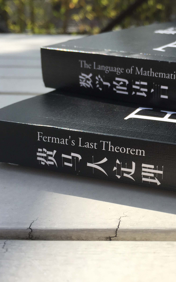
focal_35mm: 42
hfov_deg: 29.5
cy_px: 139
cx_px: 152
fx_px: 322
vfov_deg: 47.2
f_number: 2.2
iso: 32
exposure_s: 1/2083
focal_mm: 4.15
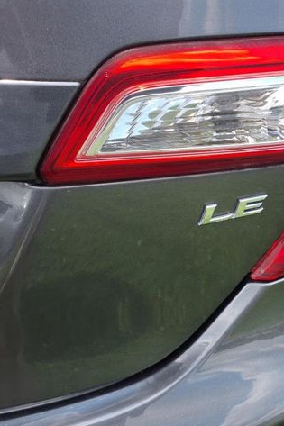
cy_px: 215
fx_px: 450
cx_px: 256
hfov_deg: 33.2
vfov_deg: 50.7
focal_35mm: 38
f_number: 1.9
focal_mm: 3.58
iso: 40
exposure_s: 1/556
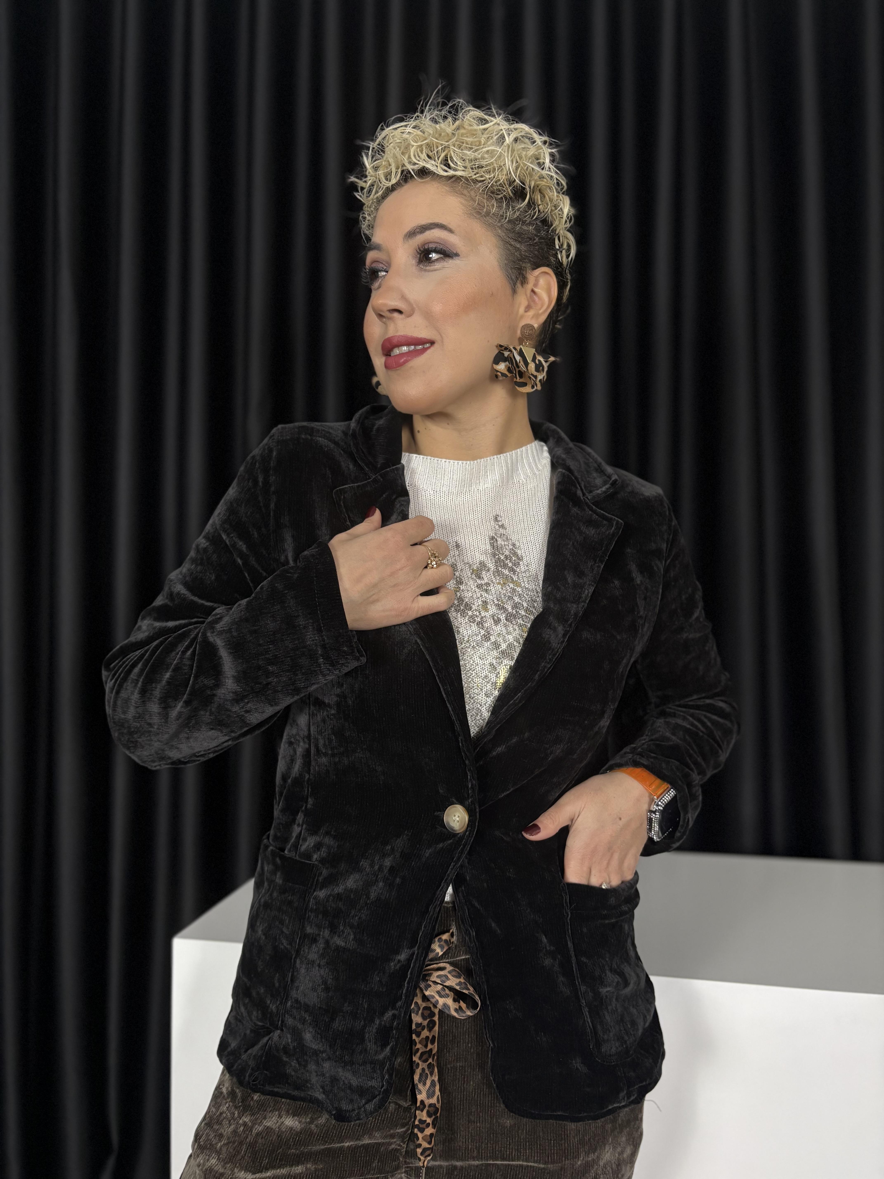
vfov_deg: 67.3
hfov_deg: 53.1
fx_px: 885
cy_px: 590
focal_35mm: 26
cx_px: 442
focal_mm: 5.96
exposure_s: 1/60
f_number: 1.6
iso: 250
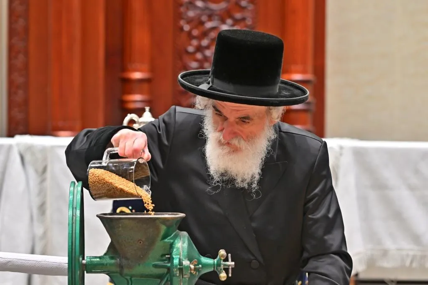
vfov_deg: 8.3
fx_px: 1961
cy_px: 142
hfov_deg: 12.5
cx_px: 214
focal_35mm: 165
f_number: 4
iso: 640
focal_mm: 110
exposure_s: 1/320
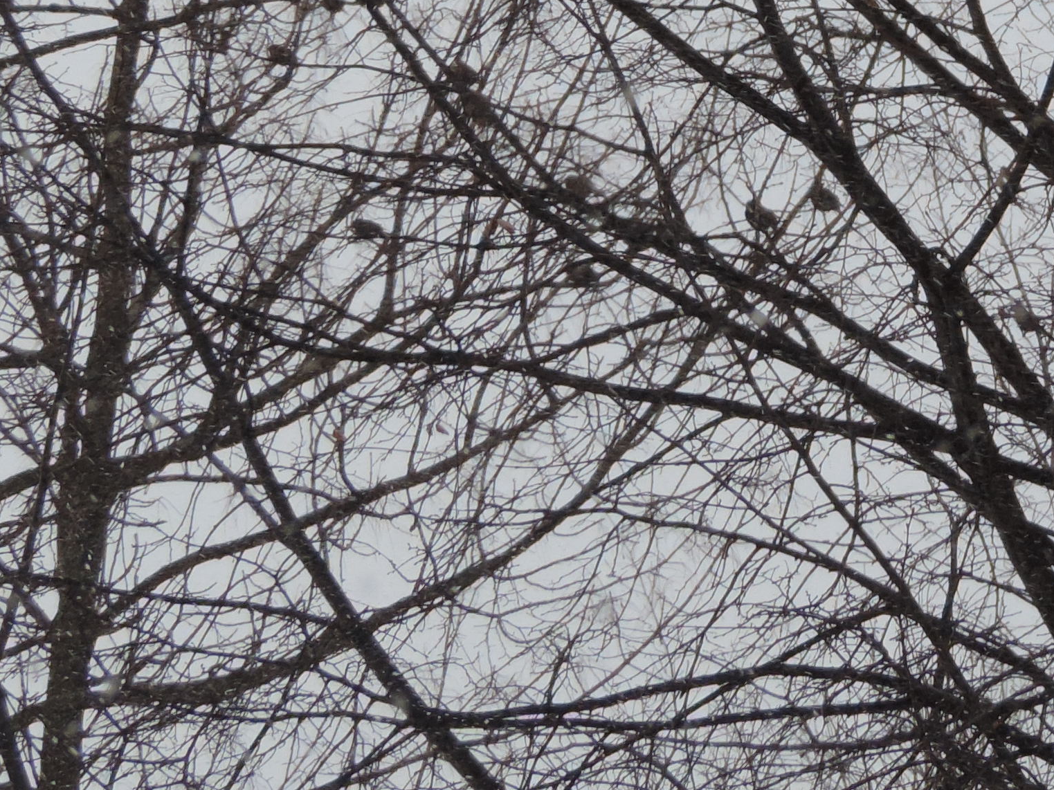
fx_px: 6850
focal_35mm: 225
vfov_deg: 6.5
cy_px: -347
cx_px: 941
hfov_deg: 8.8
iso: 80
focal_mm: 12.4
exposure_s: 1/400
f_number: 3.9
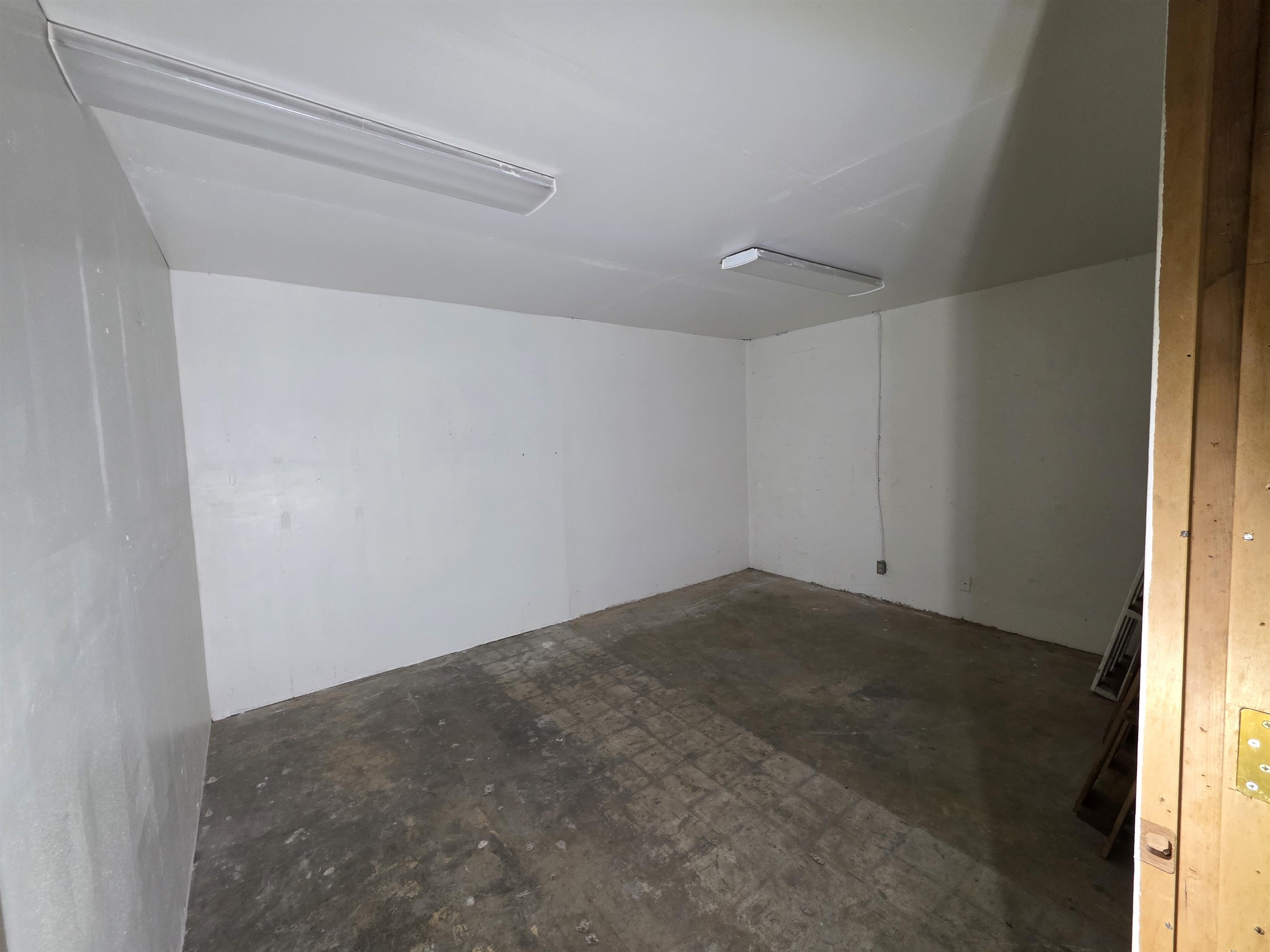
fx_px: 477
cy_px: 476
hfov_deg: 106.2
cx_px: 635
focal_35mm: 13
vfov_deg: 89.9
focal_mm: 2.2
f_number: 1.9
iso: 320
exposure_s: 1/60
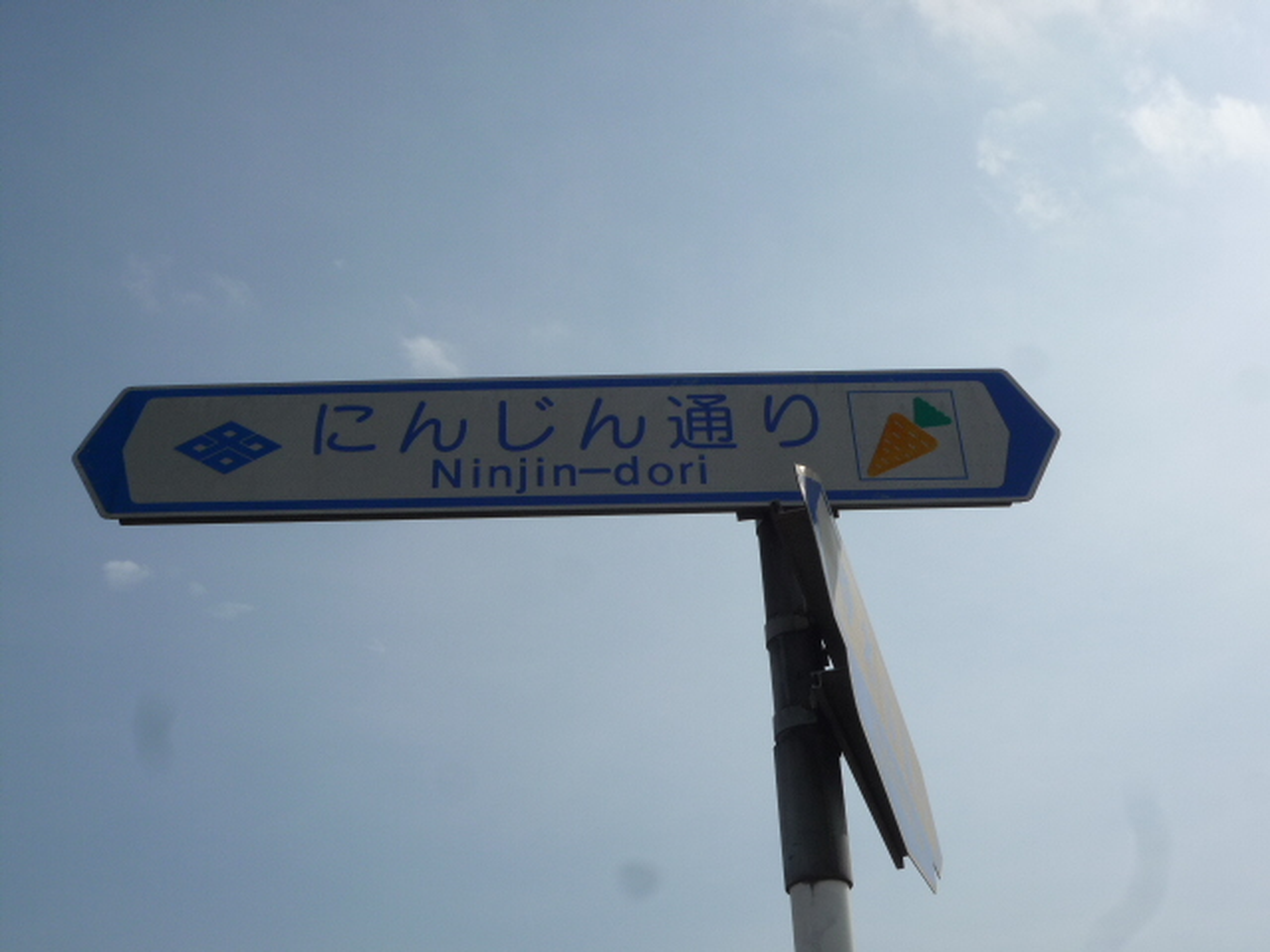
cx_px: 635
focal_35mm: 47
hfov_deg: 40.4
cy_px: 476
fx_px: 1724
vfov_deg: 30.9
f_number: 8
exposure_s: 1/800
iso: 100
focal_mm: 8.3
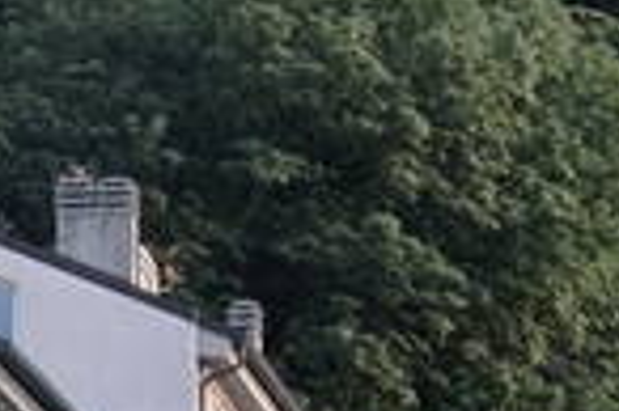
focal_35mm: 563
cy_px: 1032
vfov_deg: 2.4
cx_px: -432
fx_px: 9670
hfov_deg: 3.6
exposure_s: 1/75
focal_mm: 53.2
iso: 400
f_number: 6.3
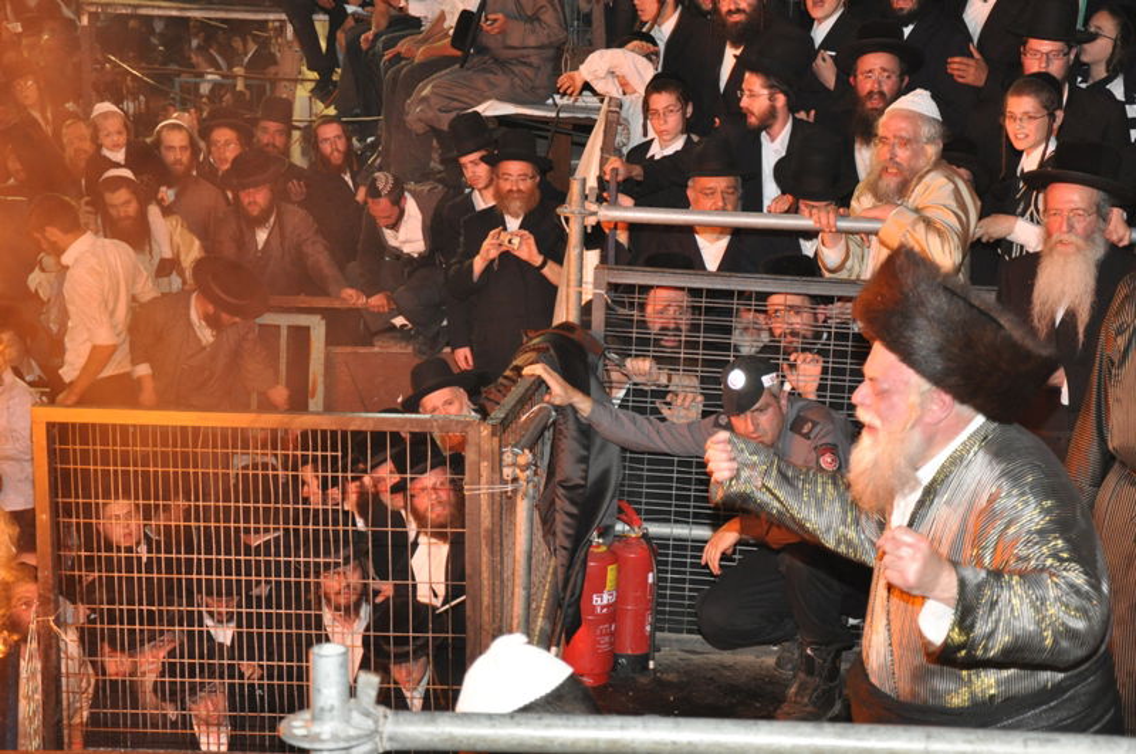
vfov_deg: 18.9
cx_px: 568
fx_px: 2269
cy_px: 377
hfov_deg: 28.1
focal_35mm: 72
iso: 800
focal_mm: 48
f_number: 4.8
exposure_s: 1/60
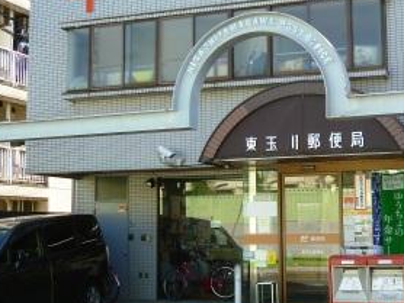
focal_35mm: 58
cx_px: 257
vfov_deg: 25.3
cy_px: 145
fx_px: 677
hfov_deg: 33.0
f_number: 2.9
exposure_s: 1/250
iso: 100
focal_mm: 6.4
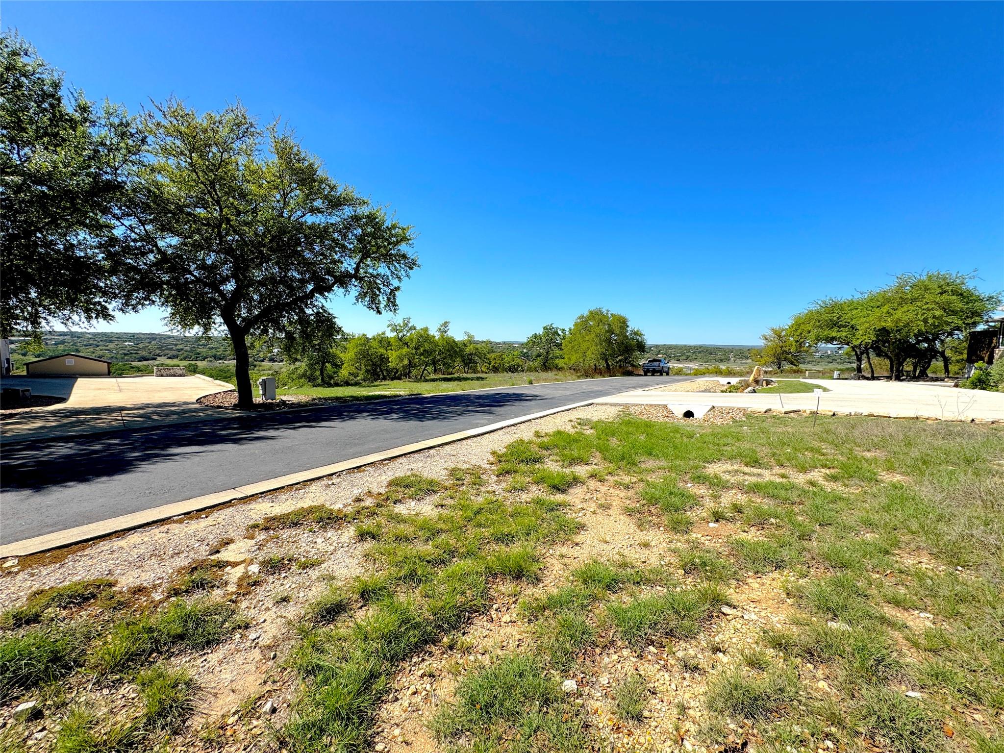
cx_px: 502
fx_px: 406
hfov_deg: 102.1
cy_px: 376
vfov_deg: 85.7
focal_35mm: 14
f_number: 2.2
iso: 50
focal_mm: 2.22
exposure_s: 1/2273
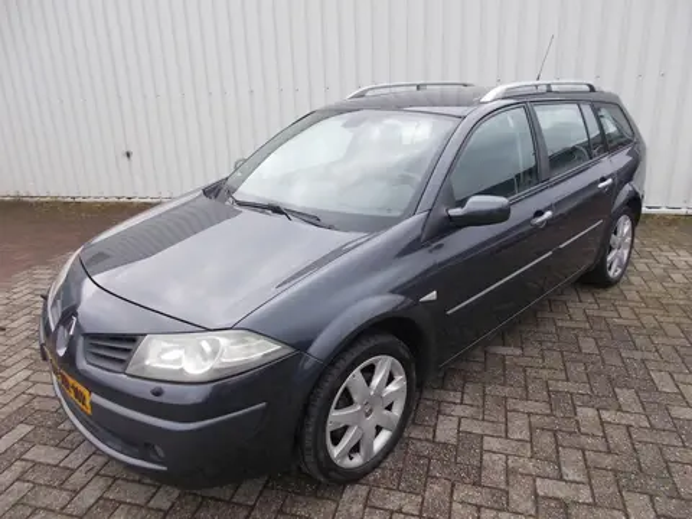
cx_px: 346
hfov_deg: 67.3
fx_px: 520
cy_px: 260
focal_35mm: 26
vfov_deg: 53.1
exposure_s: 1/250
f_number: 3.2
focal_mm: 4.6
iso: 80
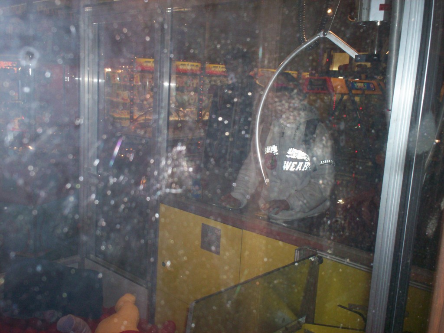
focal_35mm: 36
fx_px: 462
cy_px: 166
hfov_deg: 51.4
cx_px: 222
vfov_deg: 39.7
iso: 140
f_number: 4.5
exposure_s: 1/60
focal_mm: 6
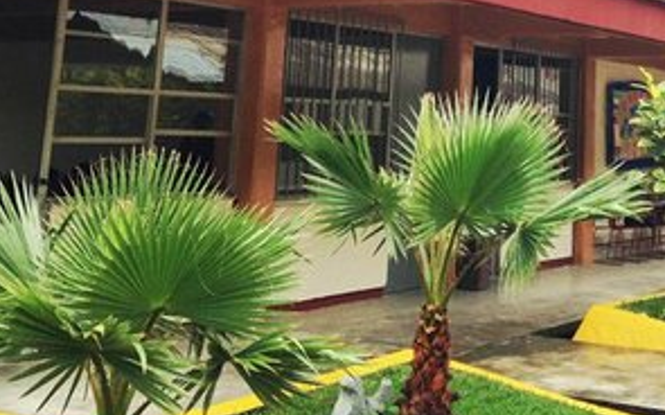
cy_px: -101
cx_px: 523
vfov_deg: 16.3
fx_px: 1377
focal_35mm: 76
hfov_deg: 26.7
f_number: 2.4
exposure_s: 1/797
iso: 50
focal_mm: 4.12
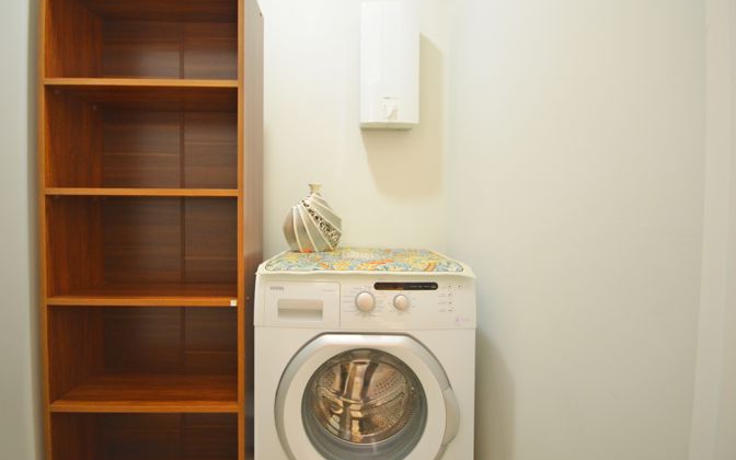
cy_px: 217
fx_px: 321
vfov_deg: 71.2
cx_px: 351
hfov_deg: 97.7
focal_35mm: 16
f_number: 4
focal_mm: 10
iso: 800
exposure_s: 1/60
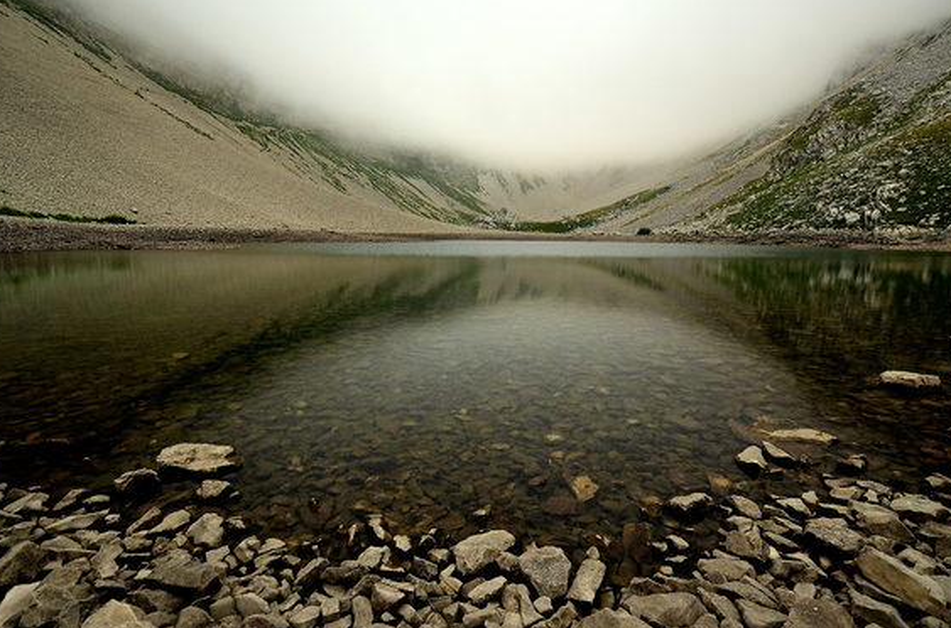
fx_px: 421
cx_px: 481
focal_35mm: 16
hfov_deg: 96.9
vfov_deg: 73.4
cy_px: 301
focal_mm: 10
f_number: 6.3
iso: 320
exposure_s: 1/250
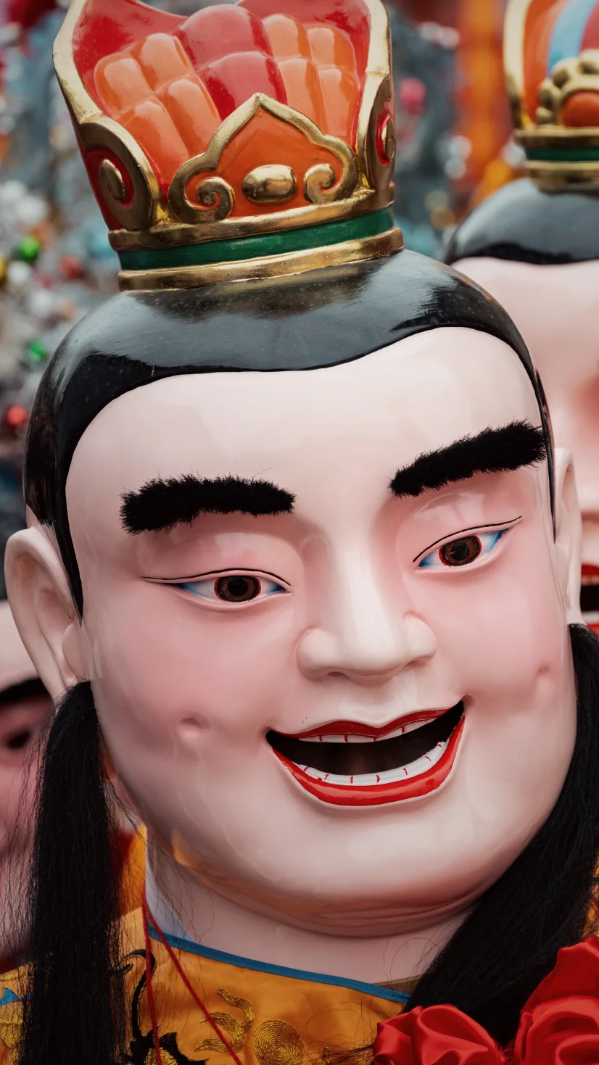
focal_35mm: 231
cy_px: 492
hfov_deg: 5.3
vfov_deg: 9.3
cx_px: 358
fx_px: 6525
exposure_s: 1/1250
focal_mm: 200
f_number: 6.3
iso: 1250
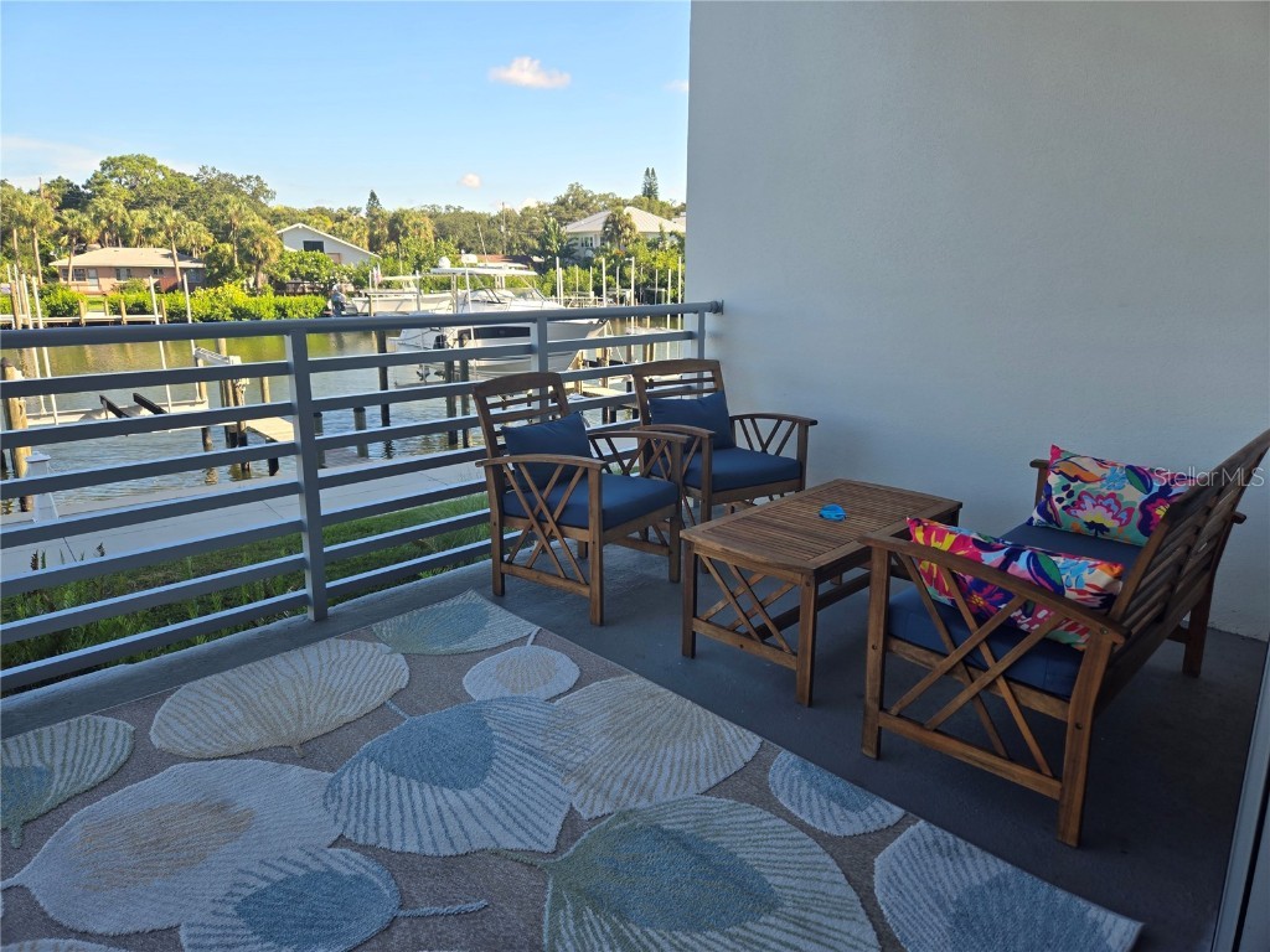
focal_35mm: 23
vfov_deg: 58.9
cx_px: 635
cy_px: 476
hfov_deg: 73.9
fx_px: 844
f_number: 1.8
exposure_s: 1/684
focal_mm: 5.4
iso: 25
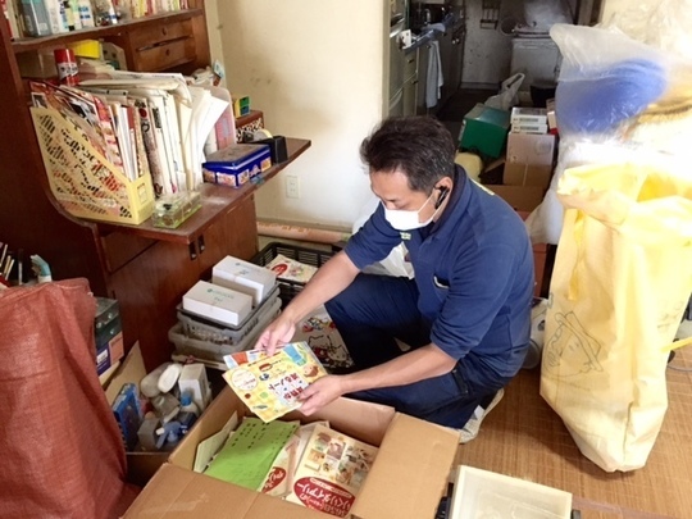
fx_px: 580
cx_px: 346
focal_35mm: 29
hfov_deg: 61.7
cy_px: 260
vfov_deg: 48.2
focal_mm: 4.15
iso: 250
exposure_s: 1/20
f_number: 2.2
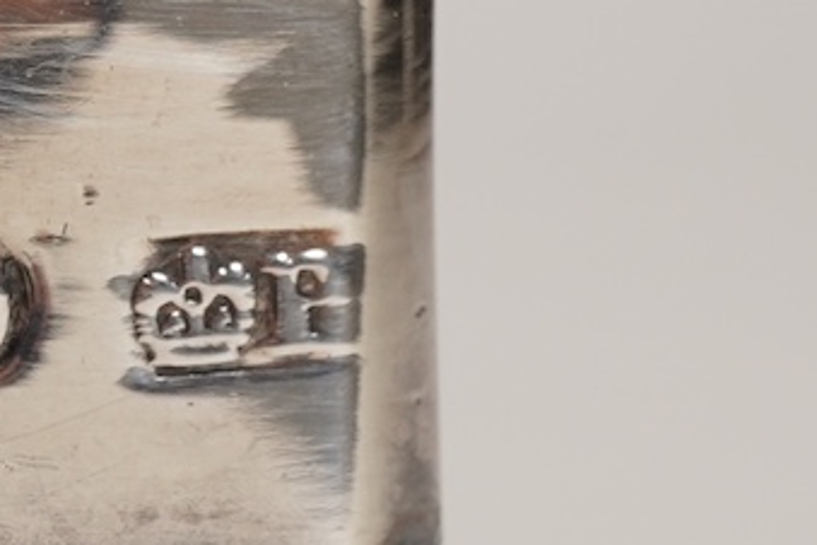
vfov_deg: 6.6
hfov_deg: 9.7
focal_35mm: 209
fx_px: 4743
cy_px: 359
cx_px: -70
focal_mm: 30
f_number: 22
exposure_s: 1/125
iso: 320
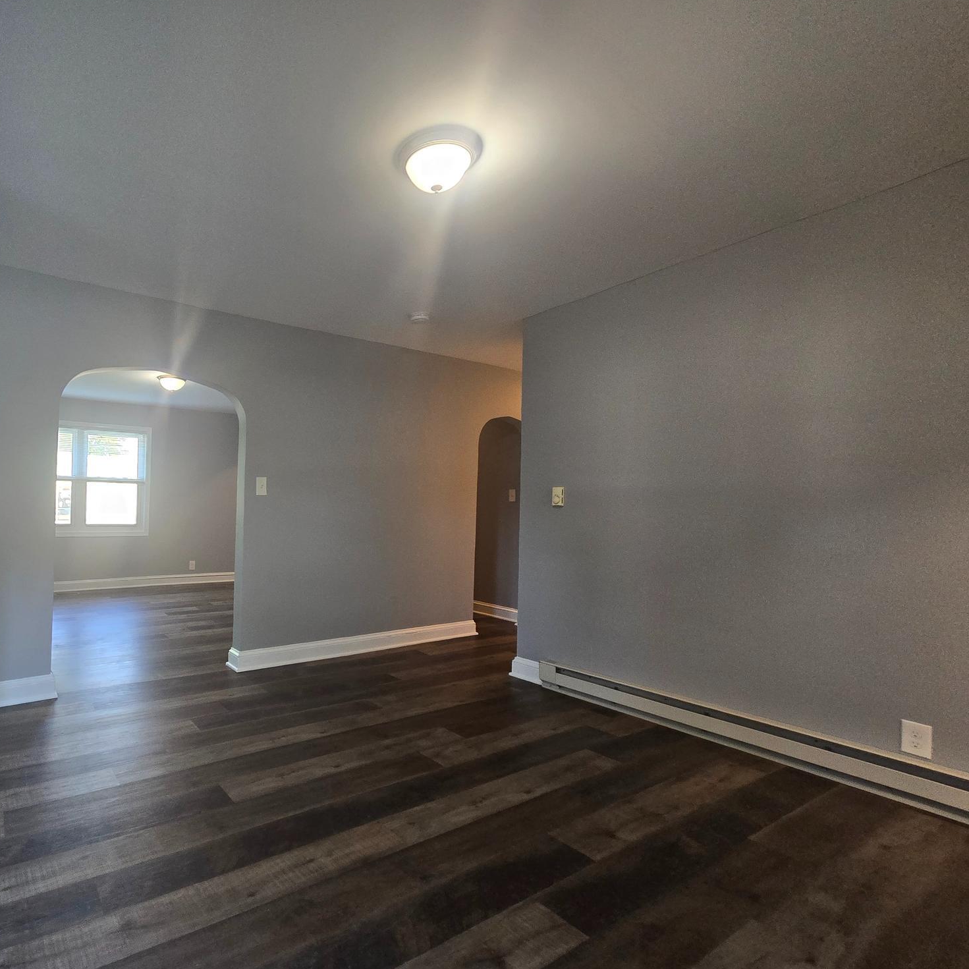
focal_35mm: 16
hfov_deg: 83.3
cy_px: 497
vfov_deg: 87.4
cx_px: 296
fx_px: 507
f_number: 2.2
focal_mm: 2.2
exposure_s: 1/60
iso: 250
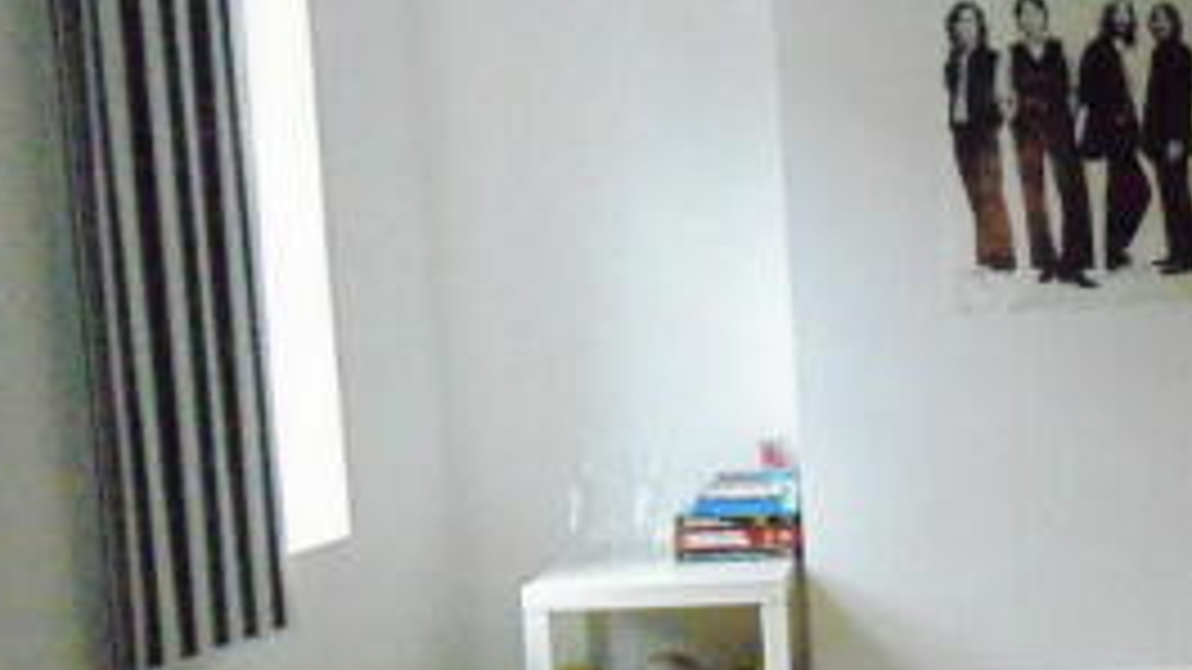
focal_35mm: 60
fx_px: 1896
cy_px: 546
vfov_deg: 19.8
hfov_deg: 32.9
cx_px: 1095
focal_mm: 4.5
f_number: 3
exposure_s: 1/160
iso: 1600
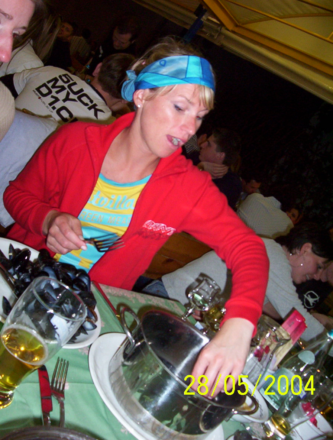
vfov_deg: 43.7
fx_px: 548
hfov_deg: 33.8
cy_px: 220
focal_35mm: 43
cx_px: 166
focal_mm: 5.77
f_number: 2.73
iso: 140
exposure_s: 1/60
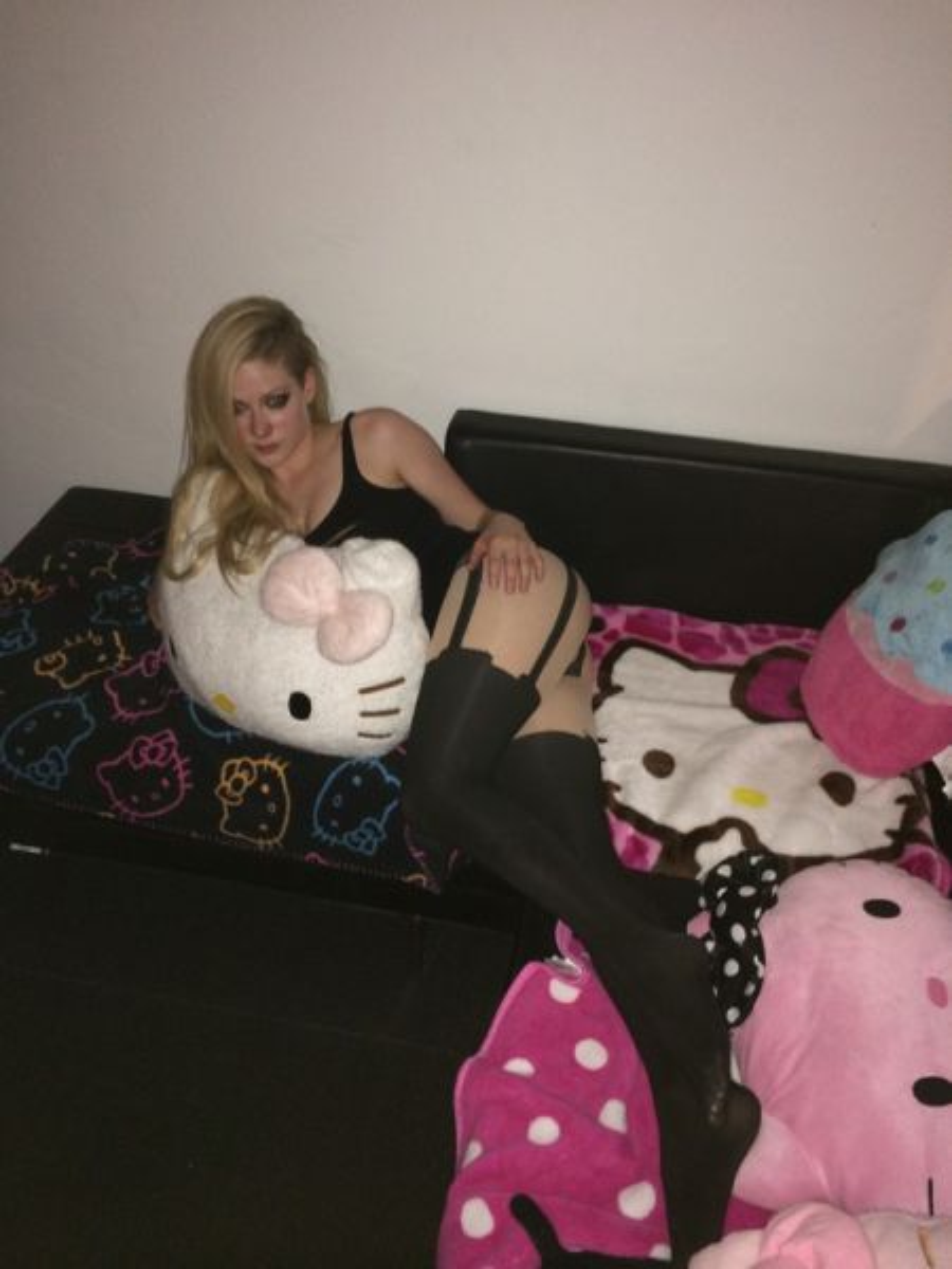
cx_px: 476
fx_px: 1100
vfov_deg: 60.0
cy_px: 634
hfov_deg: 46.8
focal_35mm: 30
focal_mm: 4.12
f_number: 2.2
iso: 160
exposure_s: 1/16
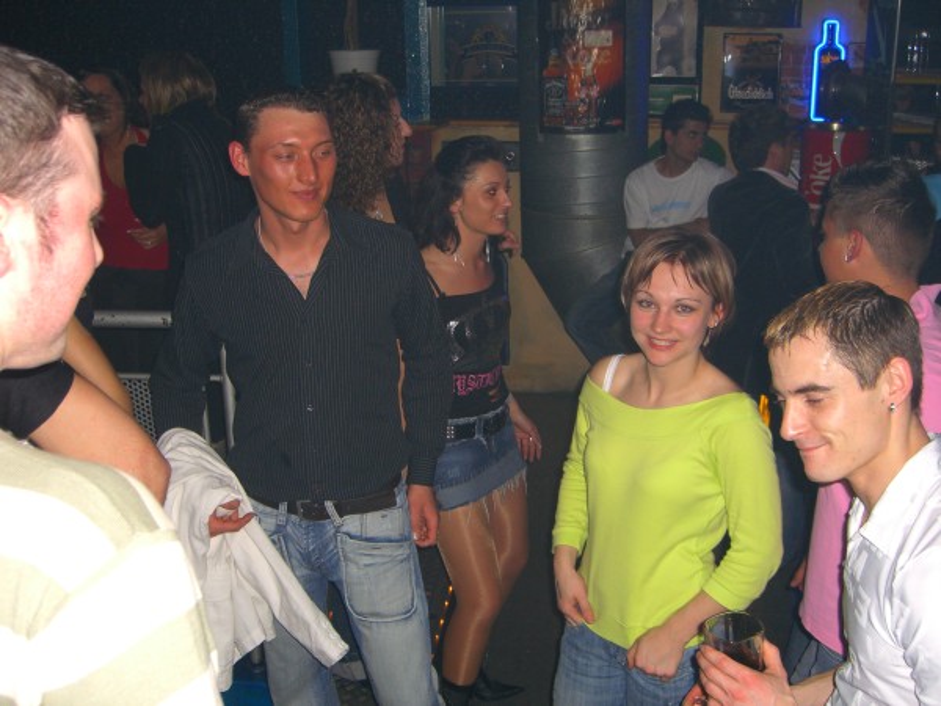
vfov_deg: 37.7
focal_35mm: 38
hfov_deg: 49.0
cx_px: 470
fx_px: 1033
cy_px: 353
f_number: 2.8
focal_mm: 7.9
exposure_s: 1/60
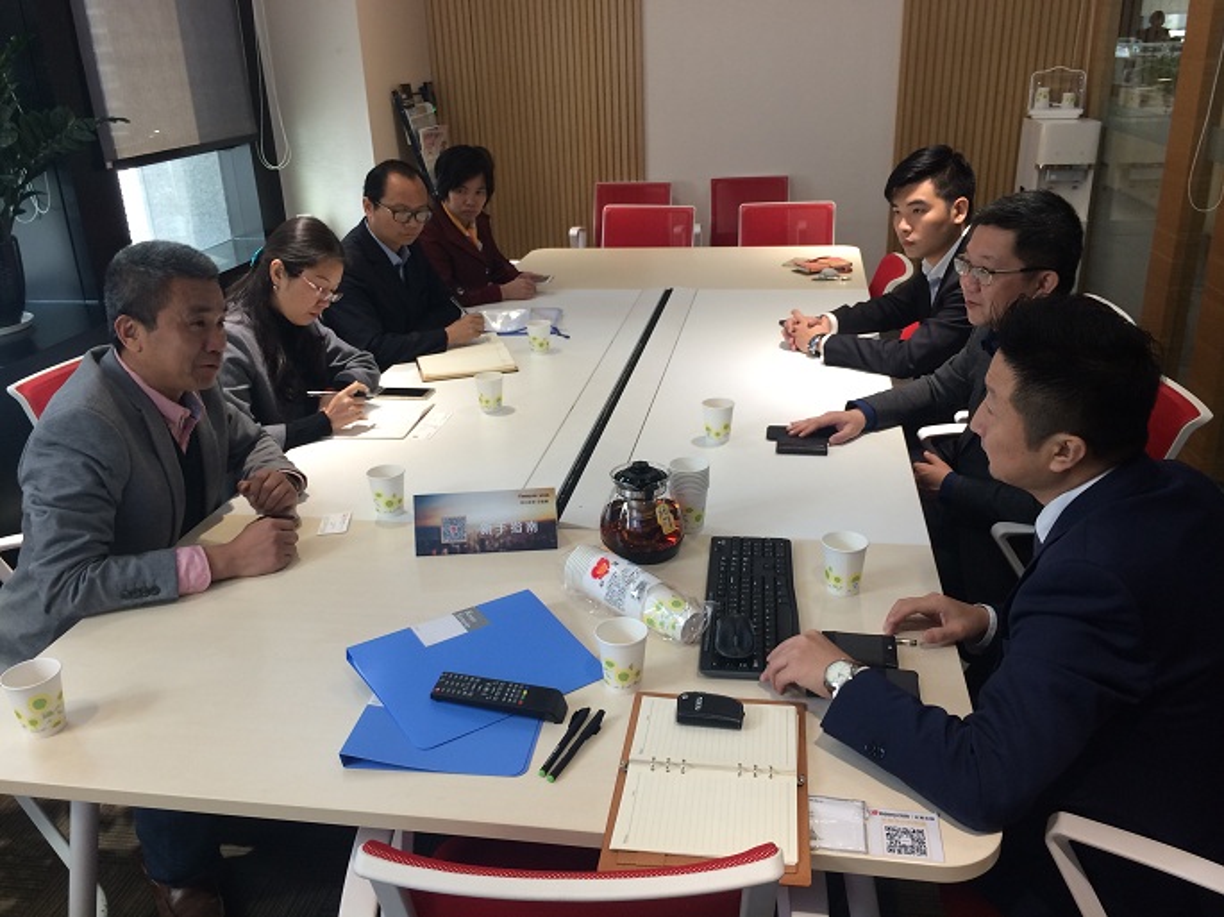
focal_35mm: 29
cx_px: 612
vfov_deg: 48.2
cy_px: 458
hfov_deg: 61.7
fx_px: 1025
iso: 32
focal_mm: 4.15
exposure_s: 1/33
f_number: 2.2
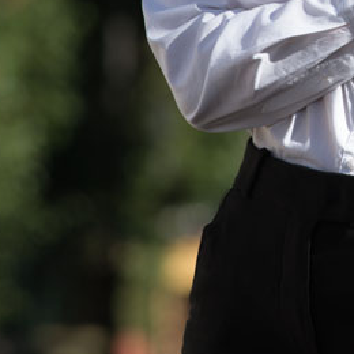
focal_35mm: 568
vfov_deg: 3.1
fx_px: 6572
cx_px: 379
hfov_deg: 3.1
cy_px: -50
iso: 100
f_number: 6.3
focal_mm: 170
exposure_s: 1/400
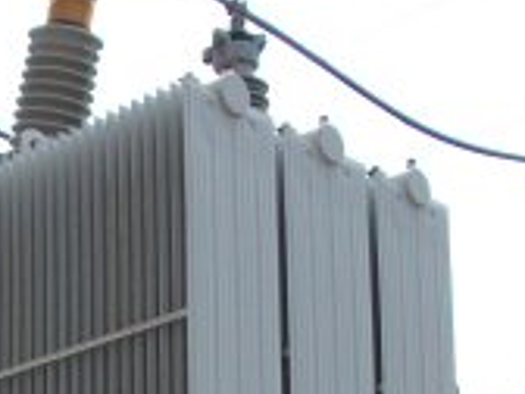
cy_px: 704
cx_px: -144
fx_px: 1850
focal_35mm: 122
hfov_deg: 15.4
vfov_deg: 11.3
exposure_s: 1/160
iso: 80
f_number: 8.8
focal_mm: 5.7
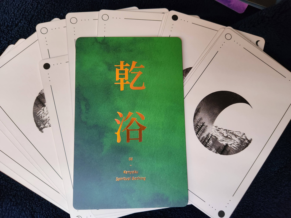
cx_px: 146
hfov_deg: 73.9
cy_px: 109
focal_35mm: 23
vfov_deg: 58.9
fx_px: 193
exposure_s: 1/60
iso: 640
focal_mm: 5.4
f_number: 1.8
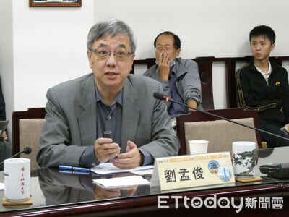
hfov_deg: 18.5
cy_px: 108
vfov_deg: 14.0
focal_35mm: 106
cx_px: 144
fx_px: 885
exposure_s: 1/80
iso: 1600
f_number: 5.1
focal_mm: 19
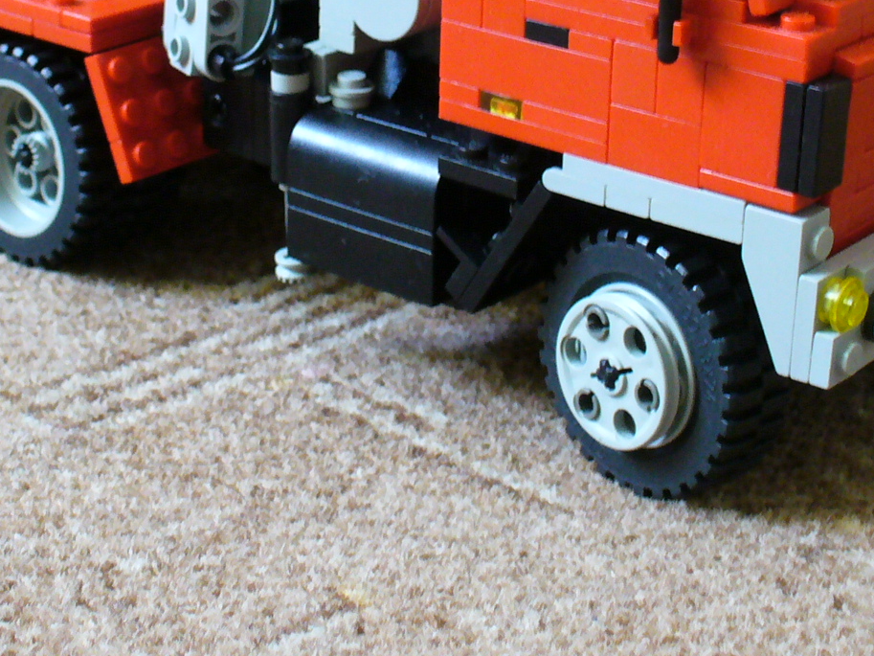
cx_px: 398
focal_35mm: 83
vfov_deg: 17.4
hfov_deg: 23.5
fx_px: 2096
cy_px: 11
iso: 200
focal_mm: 6.1
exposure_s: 1/20
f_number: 2.8
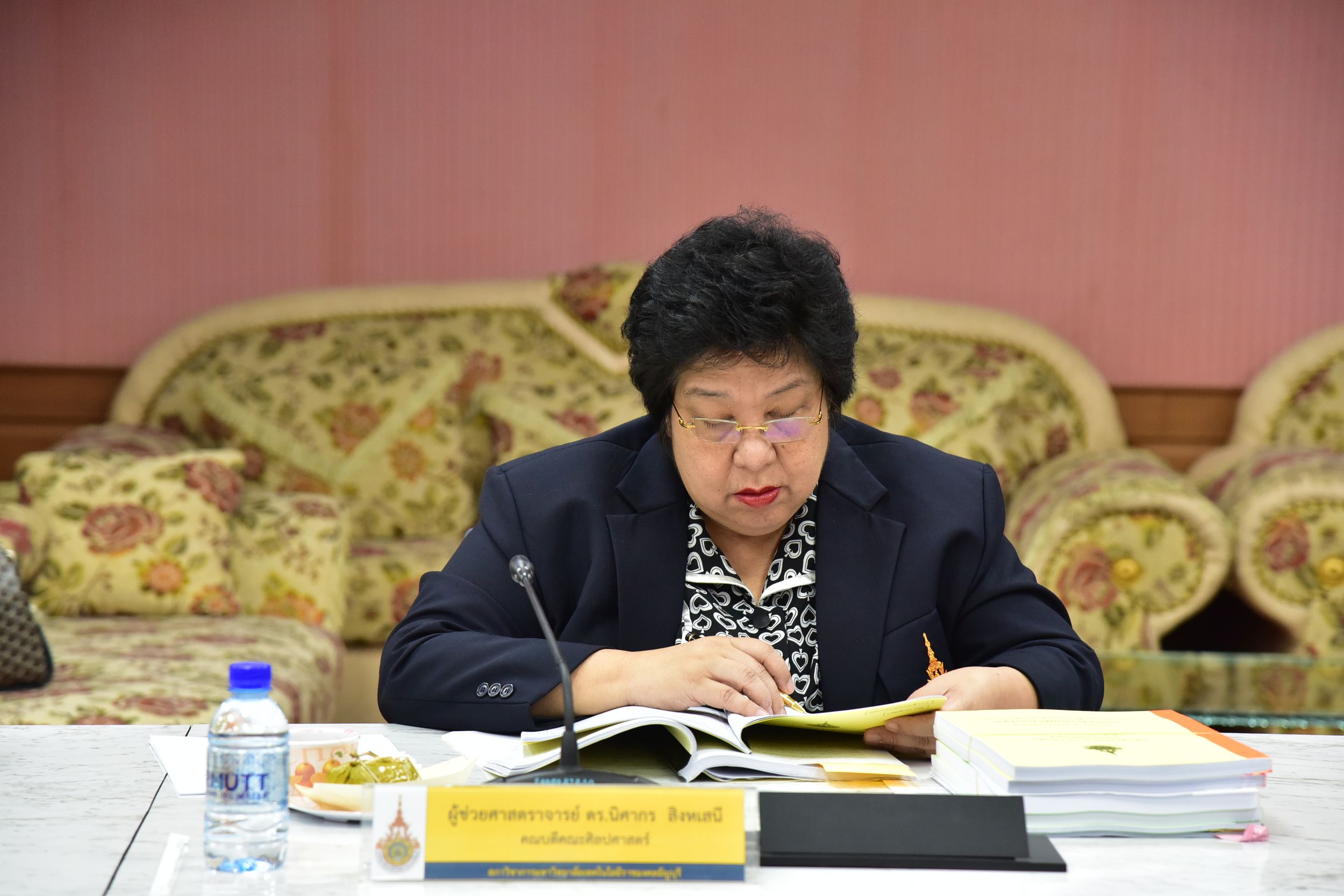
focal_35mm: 120
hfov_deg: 17.1
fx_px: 4481
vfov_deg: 11.4
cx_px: 672
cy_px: 448
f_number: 5.6
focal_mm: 120
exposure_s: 1/160
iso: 2500
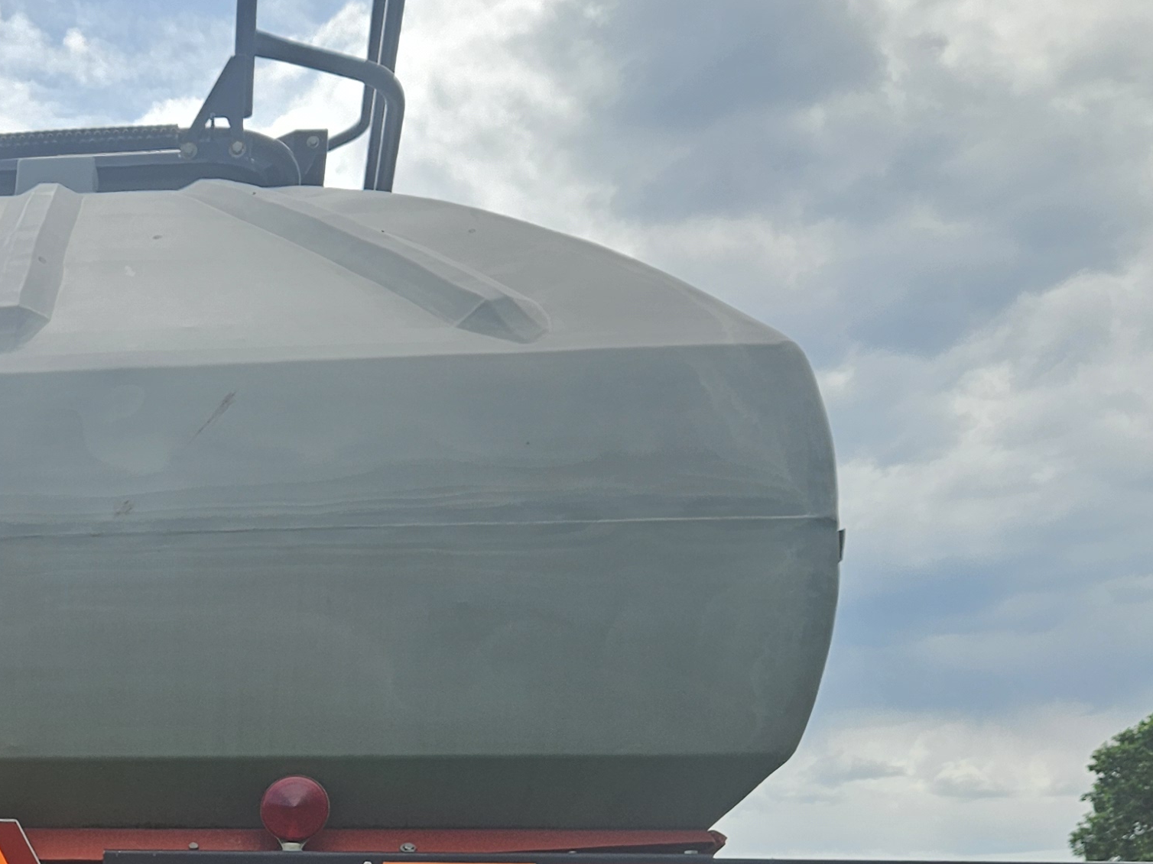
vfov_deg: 22.2
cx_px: -70
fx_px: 2032
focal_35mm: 61
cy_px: 1033
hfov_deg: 29.1
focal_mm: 5.4
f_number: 1.8
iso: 25
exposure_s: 1/1967
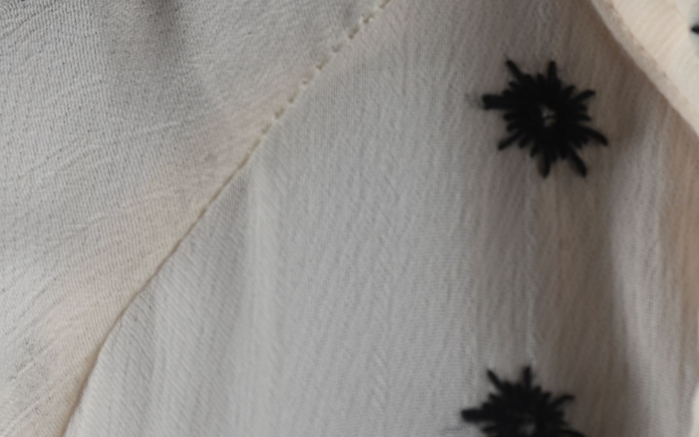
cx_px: 471
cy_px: 9
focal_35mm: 438
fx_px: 8346
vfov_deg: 3.0
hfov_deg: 4.8
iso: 200
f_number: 14
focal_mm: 140
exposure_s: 1/125
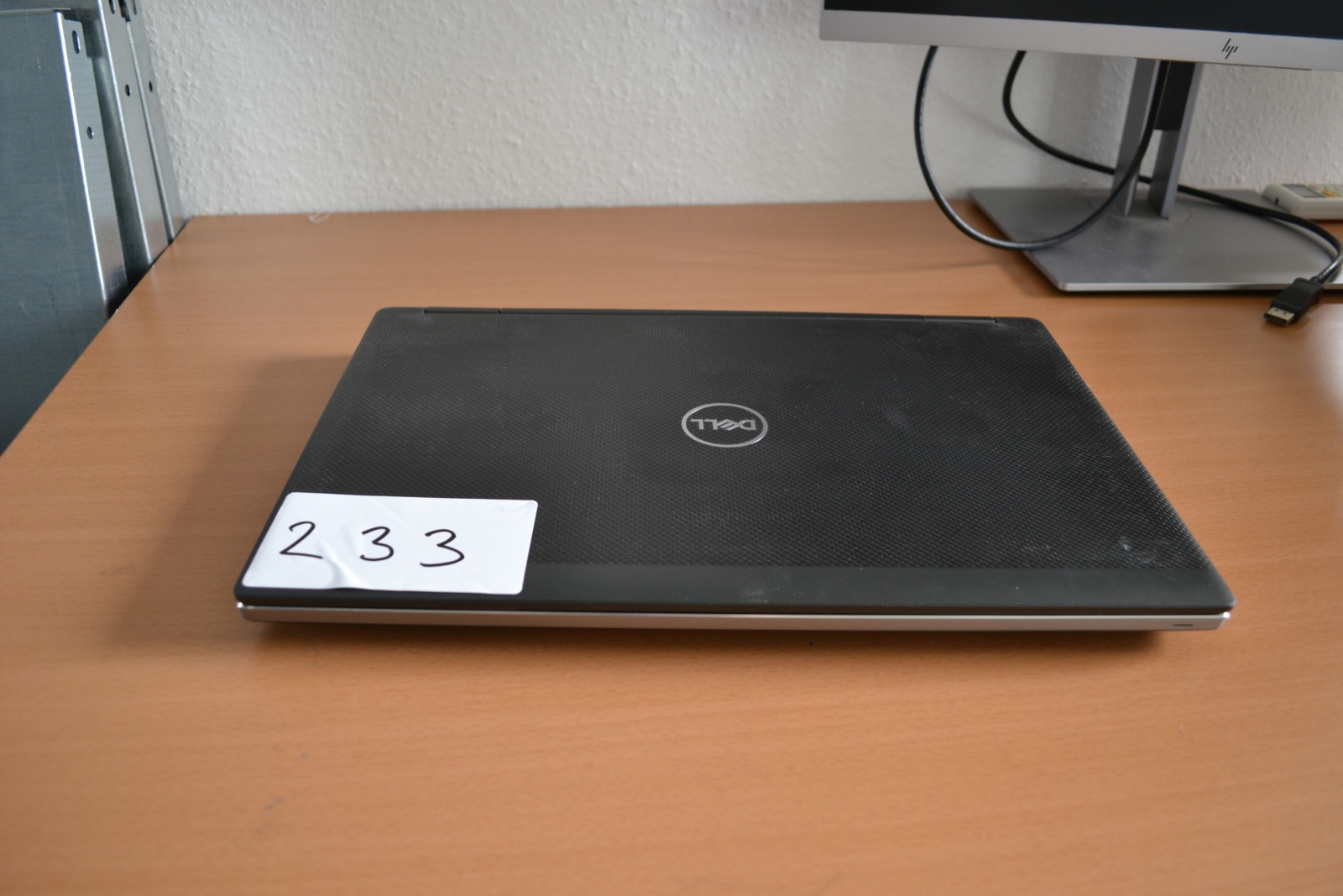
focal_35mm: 27
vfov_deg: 47.9
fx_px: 1007
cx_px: 672
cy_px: 448
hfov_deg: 67.4
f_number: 3.5
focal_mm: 18
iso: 400
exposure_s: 1/50
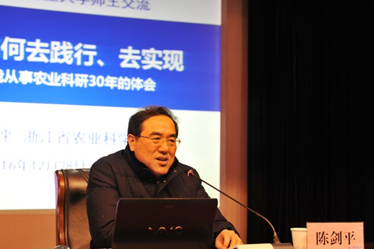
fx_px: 675
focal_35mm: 65
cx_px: 174
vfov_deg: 20.9
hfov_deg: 31.0
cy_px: 139
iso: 1000
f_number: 3.2
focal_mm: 55
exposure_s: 1/50
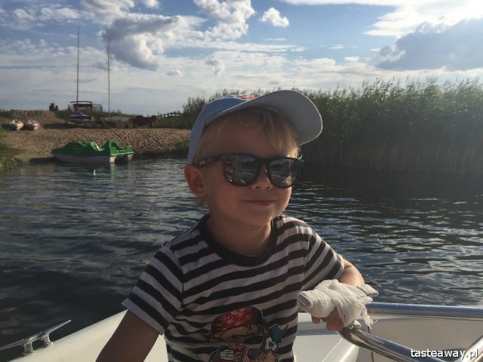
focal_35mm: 29
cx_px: 242
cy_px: 181
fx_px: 405
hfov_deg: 61.7
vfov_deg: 48.2
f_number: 2.2
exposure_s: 1/3597
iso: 32
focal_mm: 4.15
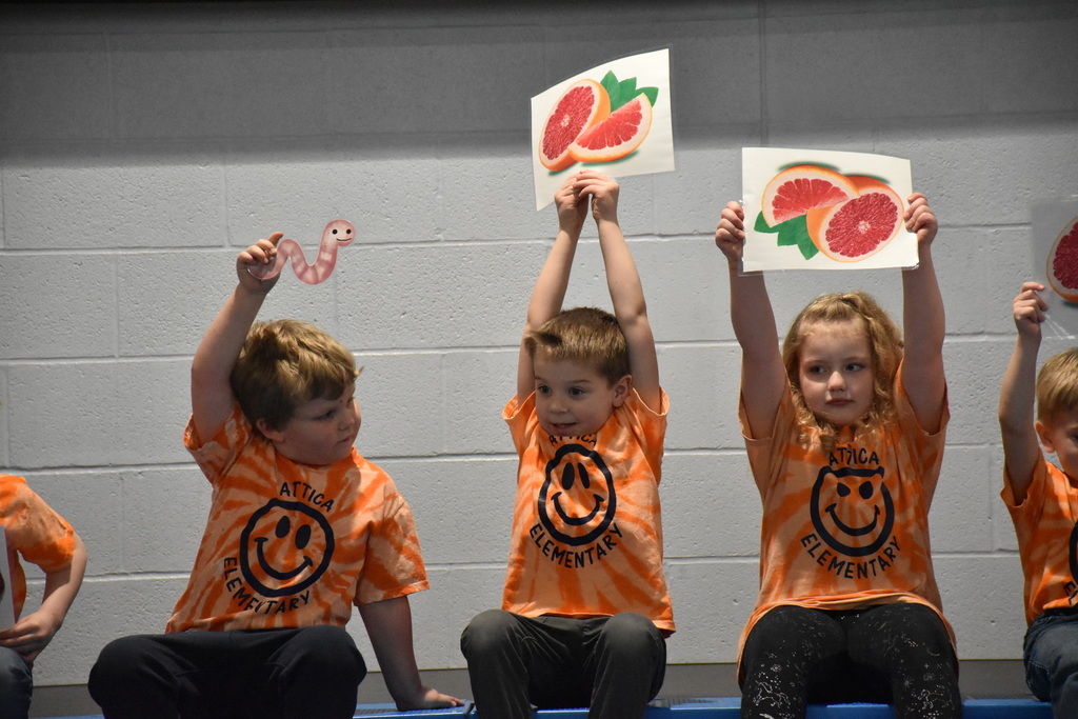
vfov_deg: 7.0
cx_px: 539
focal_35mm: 195
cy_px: 360
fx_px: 5840
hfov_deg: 10.5
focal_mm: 130
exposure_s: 1/320
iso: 6400
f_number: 5.6
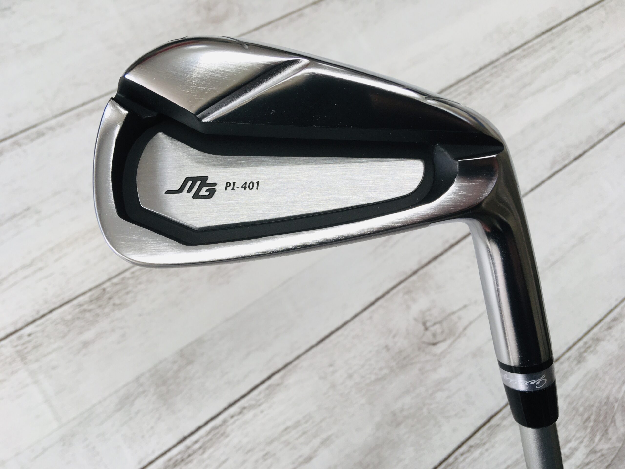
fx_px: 524
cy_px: 234
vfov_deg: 48.2
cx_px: 312
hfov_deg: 61.7
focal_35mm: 29
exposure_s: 1/120
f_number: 2.2
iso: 40
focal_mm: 4.15
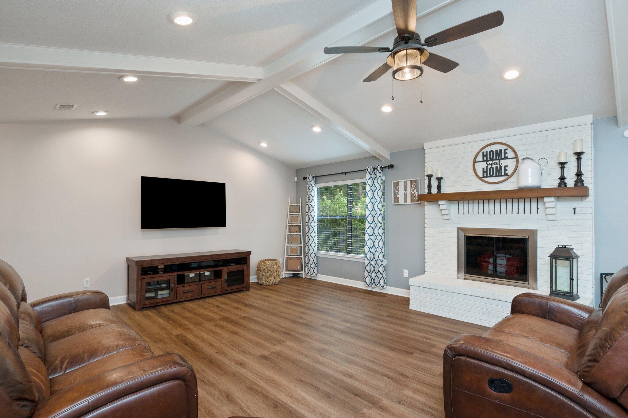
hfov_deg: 91.7
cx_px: 314
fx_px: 305
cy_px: 209
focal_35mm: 18
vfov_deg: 68.8
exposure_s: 1/30
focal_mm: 17.5
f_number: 8
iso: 500
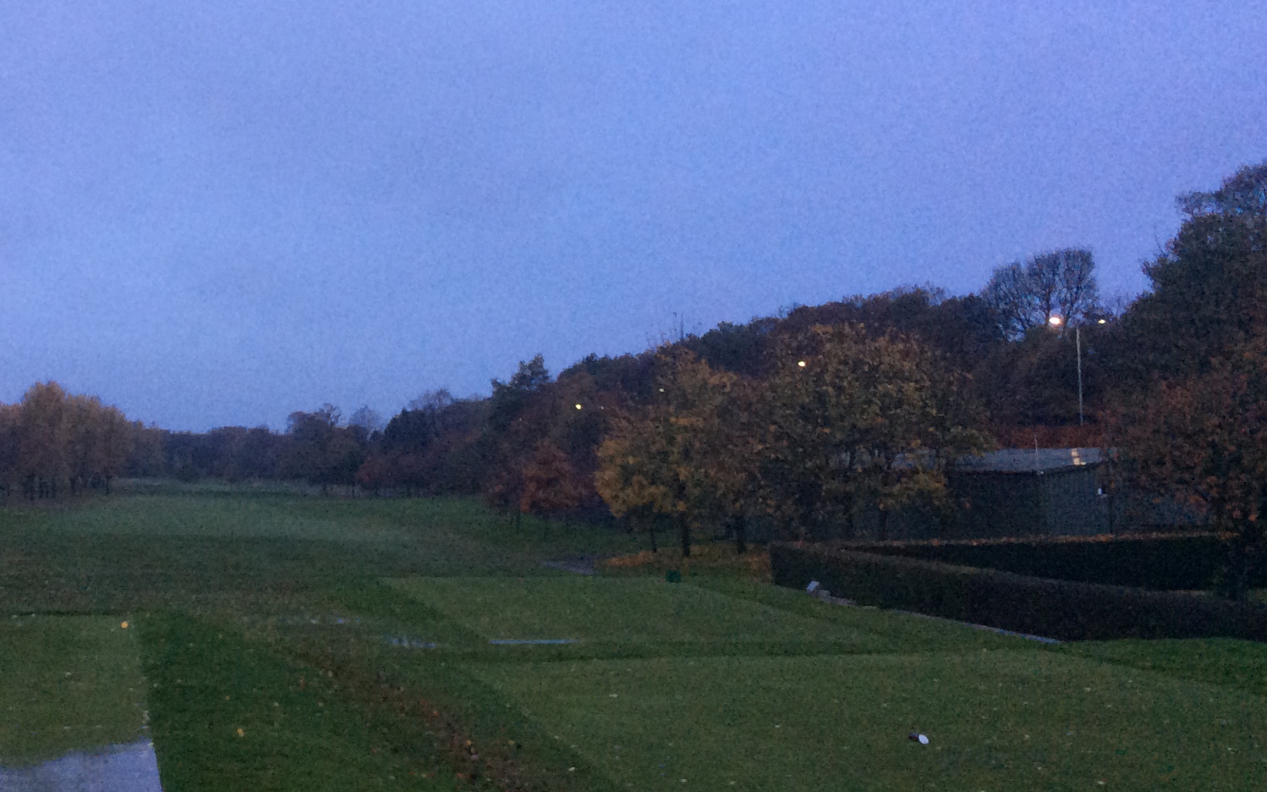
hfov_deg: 39.5
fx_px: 1726
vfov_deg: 25.7
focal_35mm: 50
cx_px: 359
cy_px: 278
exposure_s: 1/25
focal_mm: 3.3
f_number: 2.4
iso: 125
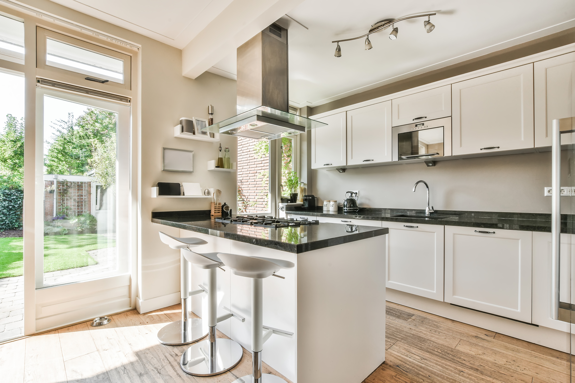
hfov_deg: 100.4
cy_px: 192
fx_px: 240
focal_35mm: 15
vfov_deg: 77.3
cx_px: 288
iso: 100
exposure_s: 1/5
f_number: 16
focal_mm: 10
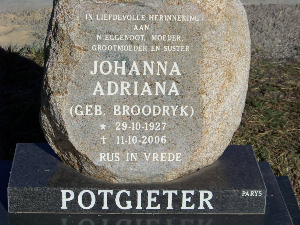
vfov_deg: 11.8
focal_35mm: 126
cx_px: 150
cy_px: 112
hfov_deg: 15.6
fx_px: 1092
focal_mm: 21.1
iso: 64
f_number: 4.5
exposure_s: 1/1000
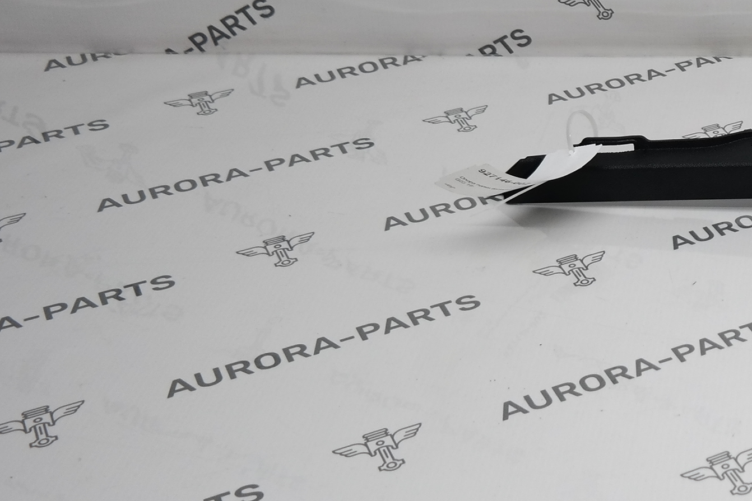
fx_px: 1755
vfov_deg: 16.2
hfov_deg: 21.0
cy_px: 105
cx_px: 1085
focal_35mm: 84
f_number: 3.5
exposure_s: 1/80
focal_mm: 19
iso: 100
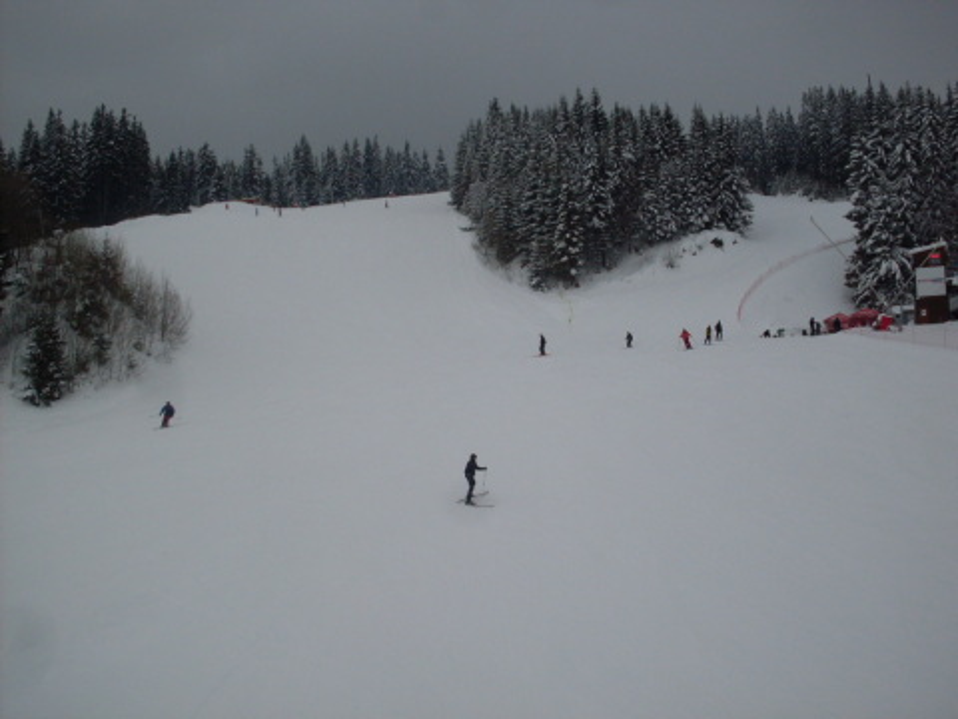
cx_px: 479
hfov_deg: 49.0
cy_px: 360
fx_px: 1052
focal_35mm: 38
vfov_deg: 37.7
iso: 80
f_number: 8.4
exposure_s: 1/180
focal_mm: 6.3
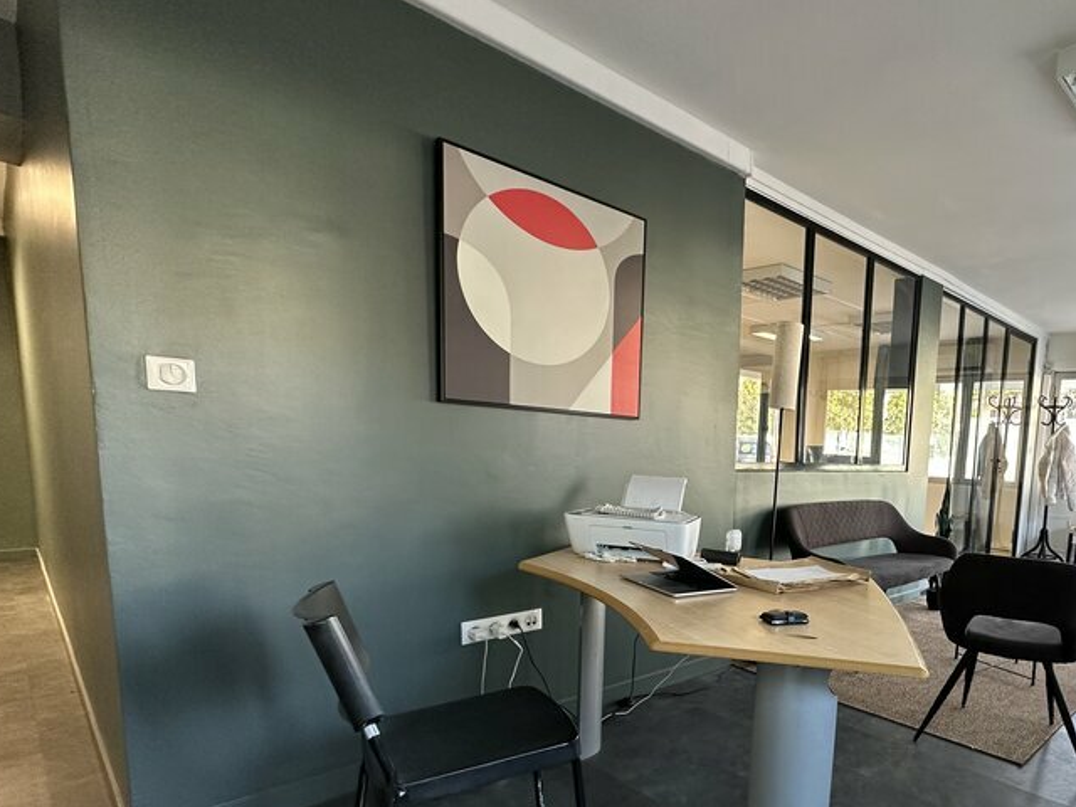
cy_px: 538
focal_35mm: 21
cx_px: 783
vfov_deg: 61.9
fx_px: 653
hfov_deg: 74.3
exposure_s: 1/50
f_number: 2.2
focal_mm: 2.22
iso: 250
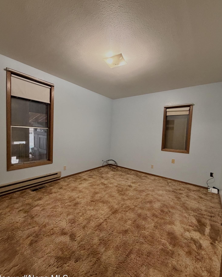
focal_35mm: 15
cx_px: 109
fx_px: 123
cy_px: 140
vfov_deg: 96.8
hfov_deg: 84.0
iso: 320
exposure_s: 1/60
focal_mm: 2.22
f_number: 2.2
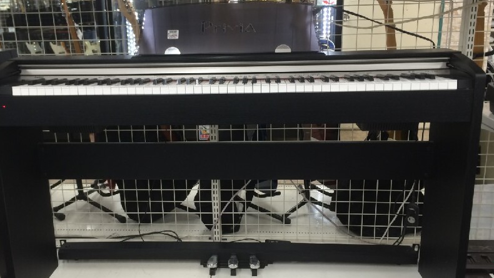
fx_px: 471
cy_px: 131
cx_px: 221
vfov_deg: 32.8
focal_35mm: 36
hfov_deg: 55.2
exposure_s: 1/30
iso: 40
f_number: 2.2
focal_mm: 4.15
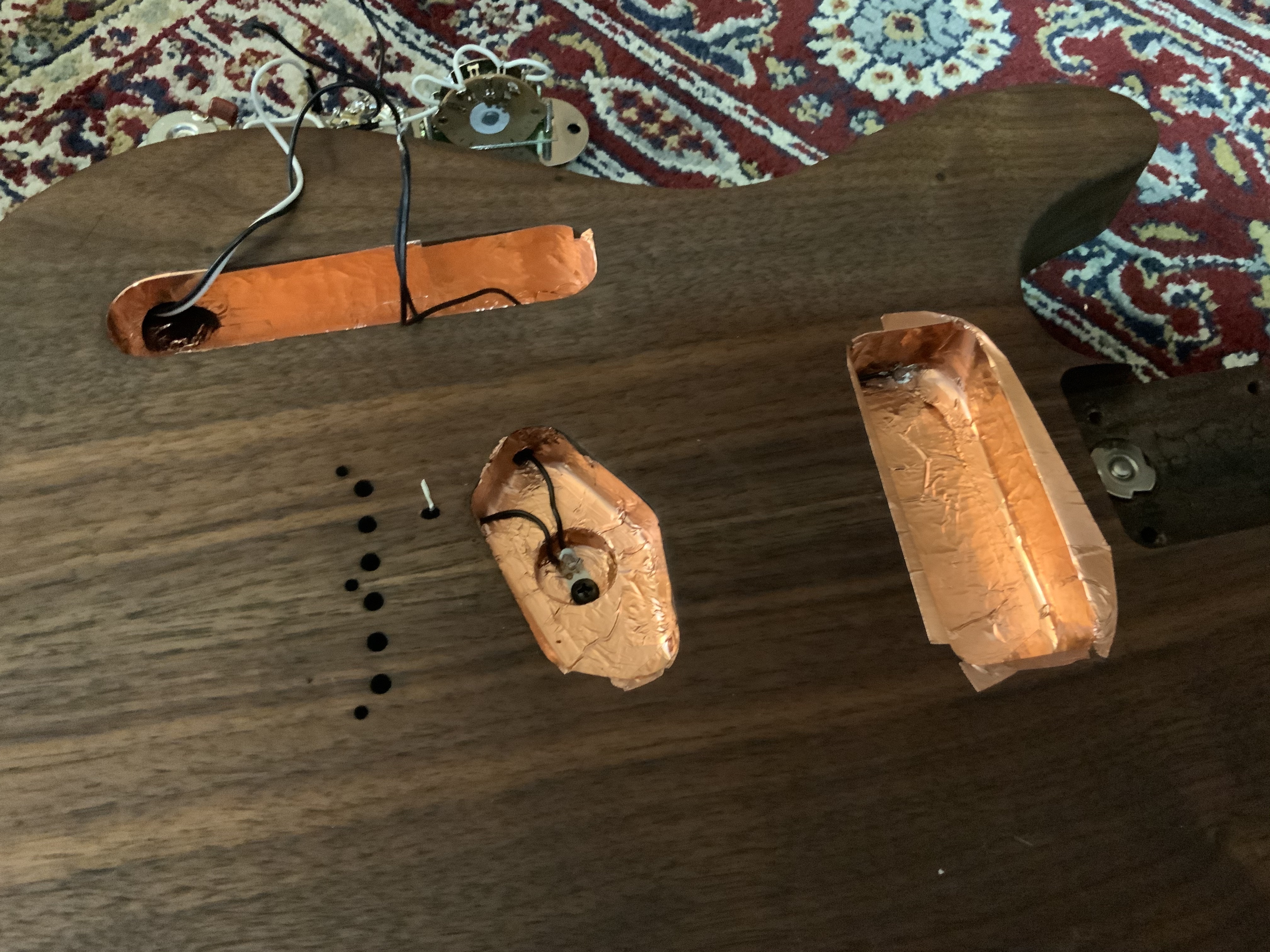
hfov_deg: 61.7
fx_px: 1064
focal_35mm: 29
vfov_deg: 48.2
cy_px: 476
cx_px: 635
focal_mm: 3
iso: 500
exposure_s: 1/24
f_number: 1.8
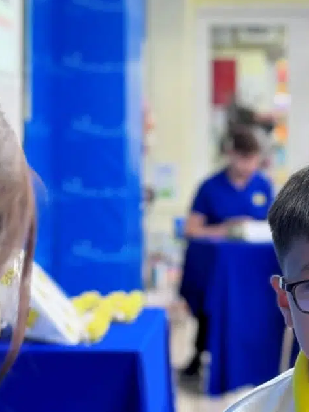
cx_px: 233
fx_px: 1546
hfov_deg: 11.4
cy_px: 216
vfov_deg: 15.2
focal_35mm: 130
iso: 200
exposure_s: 1/50
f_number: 1.78
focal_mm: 6.76
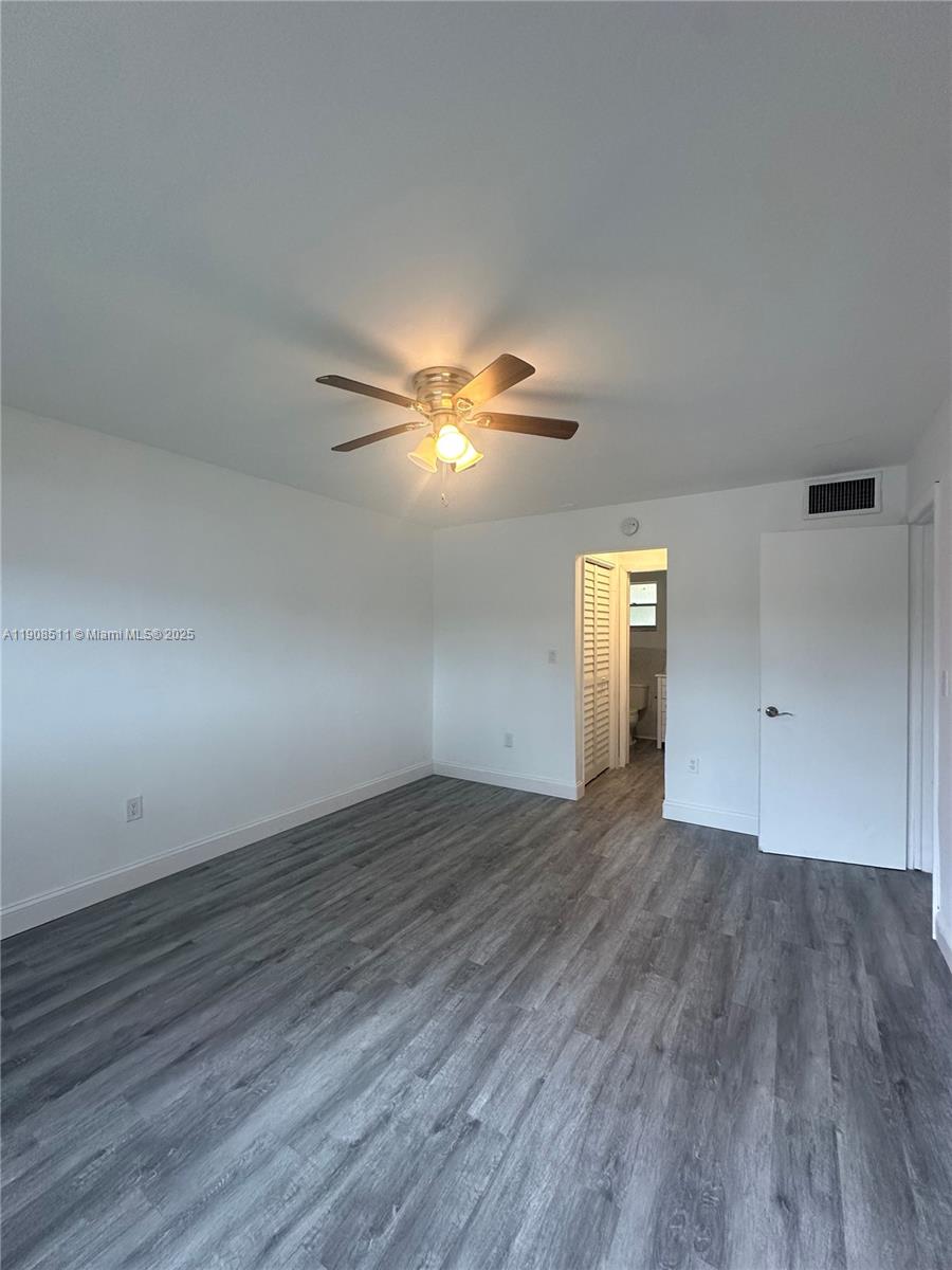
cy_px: 635
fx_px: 513
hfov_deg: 85.7
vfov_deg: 102.1
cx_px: 476
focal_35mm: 14
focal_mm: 2.22
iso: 200
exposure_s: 1/120
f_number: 2.2
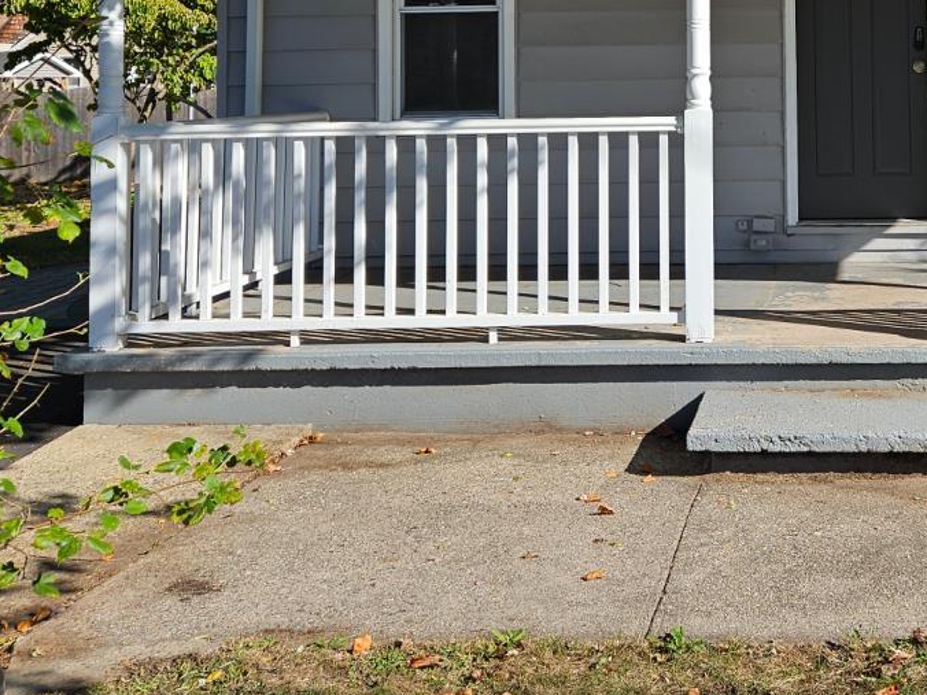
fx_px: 1366
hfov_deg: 35.7
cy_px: -9
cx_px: 795
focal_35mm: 51
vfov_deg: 26.9
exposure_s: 1/1632
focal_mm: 5.4
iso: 25
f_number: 1.8
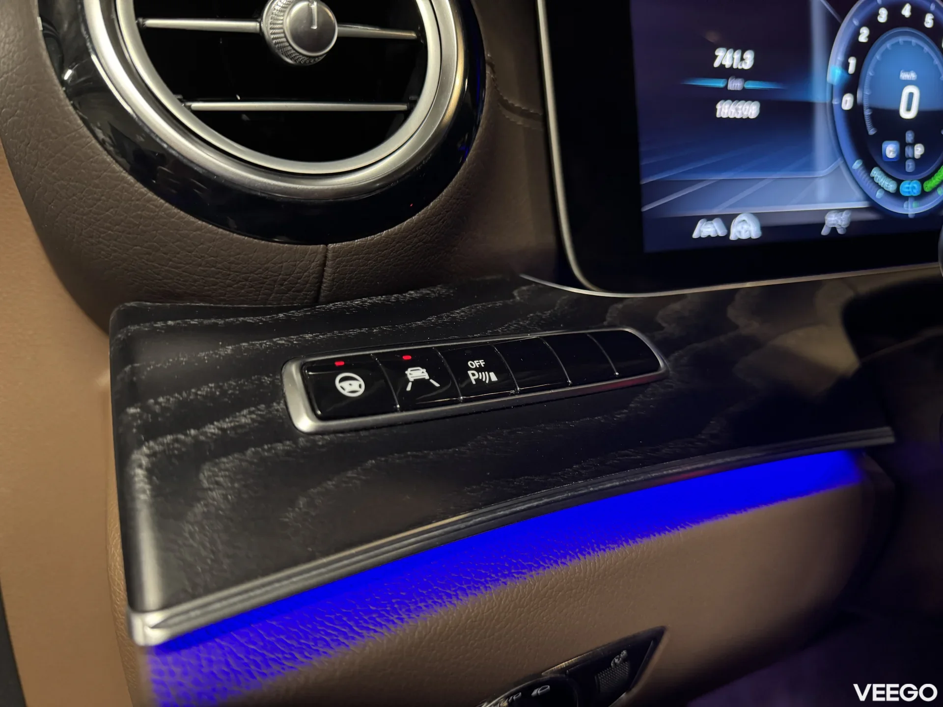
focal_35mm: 24
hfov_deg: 71.6
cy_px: 354
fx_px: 654
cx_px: 472
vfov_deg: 56.8
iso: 1000
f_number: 1.78
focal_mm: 6.76
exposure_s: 1/28
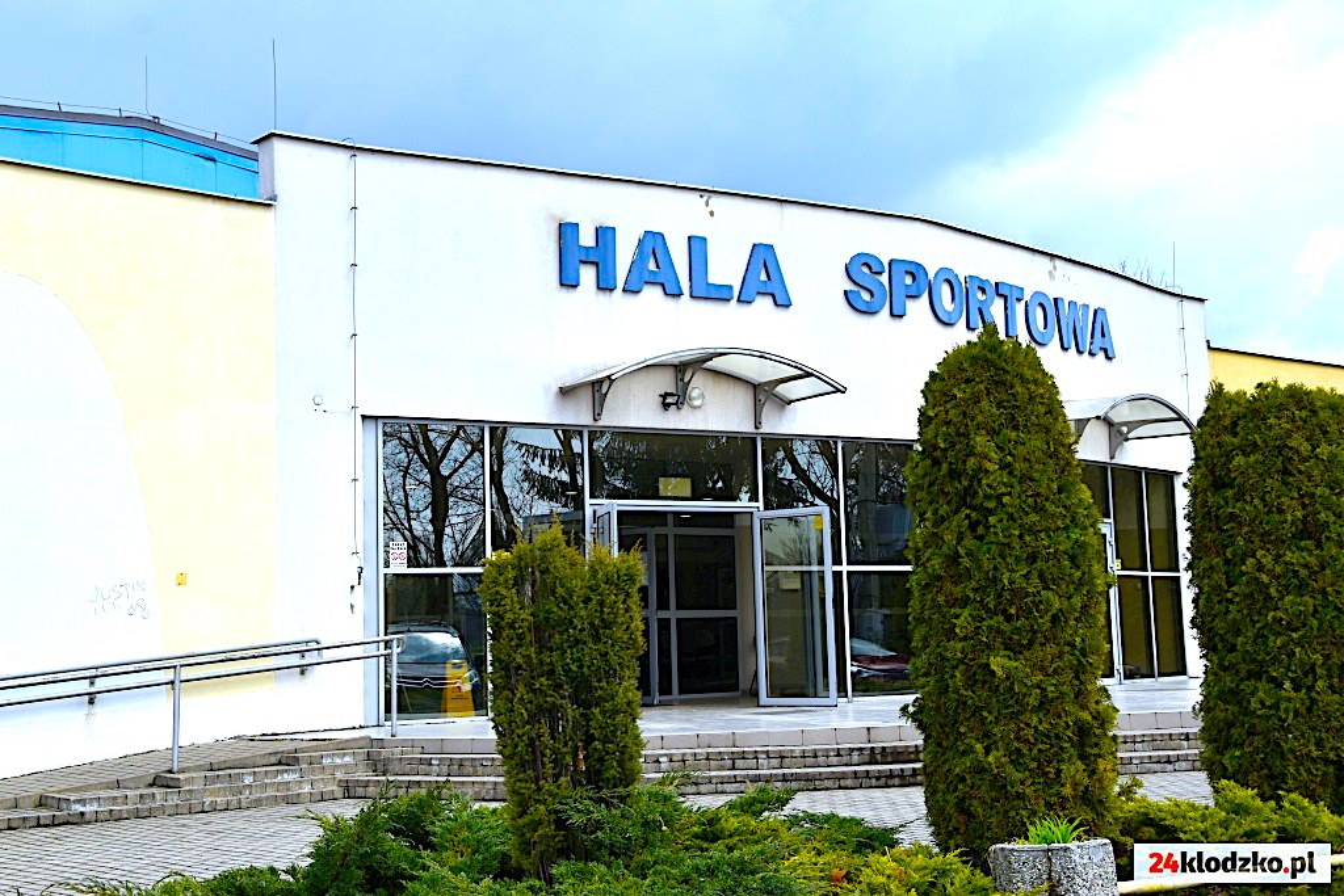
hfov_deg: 41.1
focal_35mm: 48
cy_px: 448
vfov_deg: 28.1
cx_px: 672
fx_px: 1792
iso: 110
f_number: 8
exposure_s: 1/250
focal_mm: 32
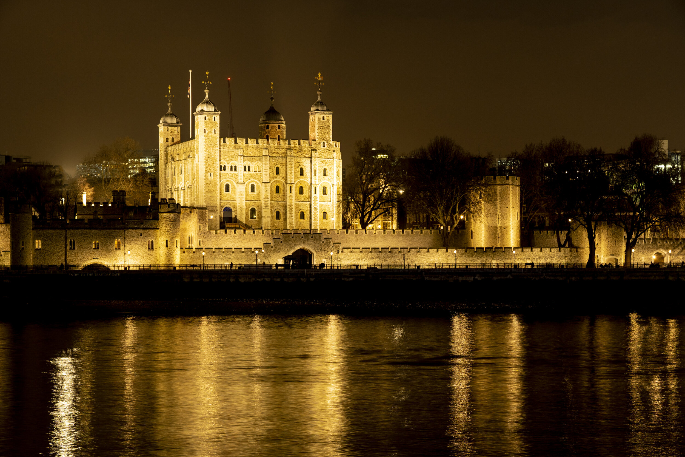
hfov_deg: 26.3
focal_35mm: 77
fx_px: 1465
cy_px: 228
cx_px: 342
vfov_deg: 17.7
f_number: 8
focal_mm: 77
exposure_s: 1.6
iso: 400
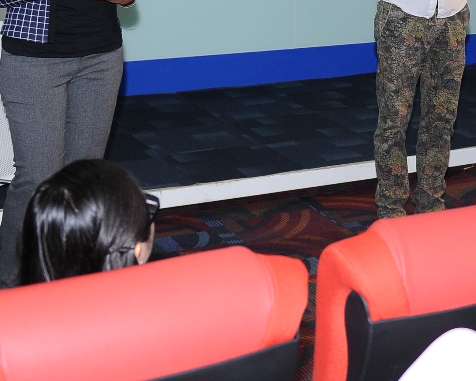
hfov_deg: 20.9
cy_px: -93
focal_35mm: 89
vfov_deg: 16.5
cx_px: 459
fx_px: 1254
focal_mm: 29
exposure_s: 1/125
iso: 640
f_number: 2.8
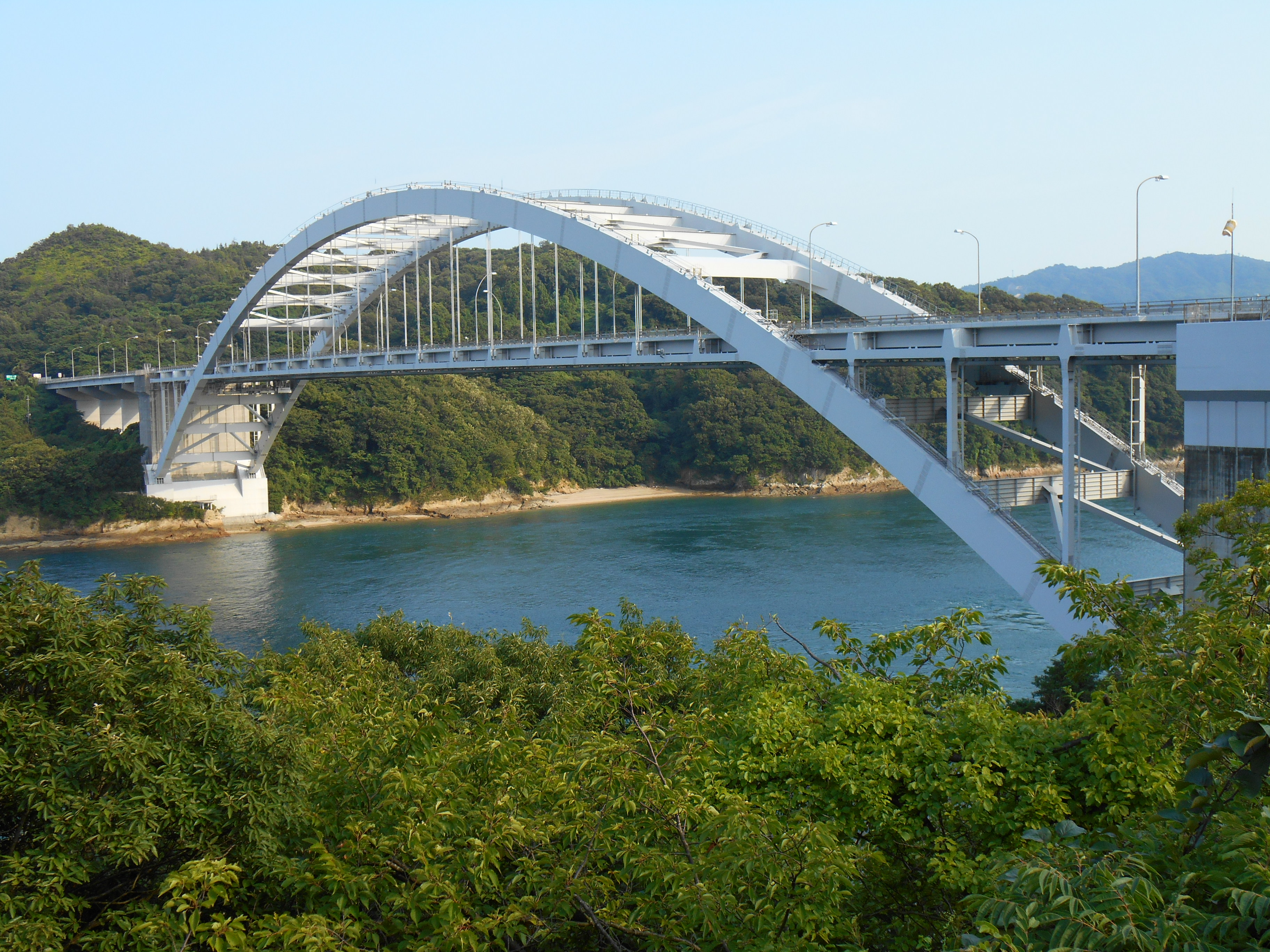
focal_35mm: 41
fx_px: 1504
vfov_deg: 35.1
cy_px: 476
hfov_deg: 45.8
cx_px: 635
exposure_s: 1/320
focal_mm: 7.2
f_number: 3.9
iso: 80
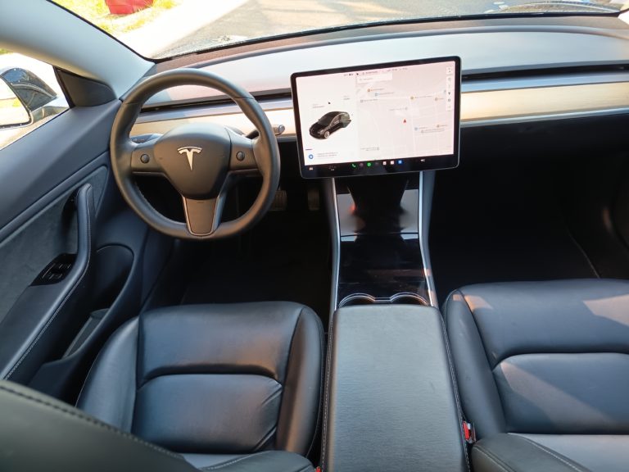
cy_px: 236
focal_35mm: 24
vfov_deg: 56.8
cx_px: 314
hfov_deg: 71.6
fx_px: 436
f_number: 1.7
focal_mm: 5.27
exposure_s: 1/50
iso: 164
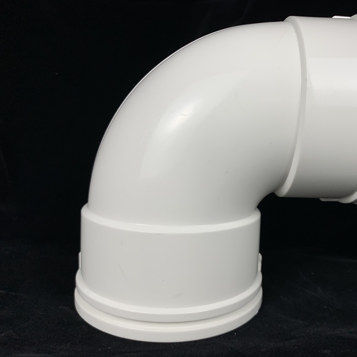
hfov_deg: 51.6
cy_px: 177
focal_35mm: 31
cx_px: 235
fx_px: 362
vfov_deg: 52.5
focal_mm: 4.25
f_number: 1.8
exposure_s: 1/151
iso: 25
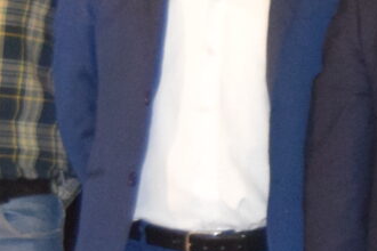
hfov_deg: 5.6
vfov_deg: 3.9
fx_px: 3655
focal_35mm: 349
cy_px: 271
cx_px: 1041
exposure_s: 1/60
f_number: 4.2
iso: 2200
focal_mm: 30
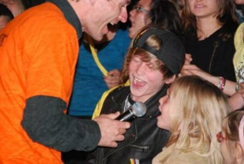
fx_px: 1578
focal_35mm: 232
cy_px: 82
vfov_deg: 5.9
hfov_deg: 8.8
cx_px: 122
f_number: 6
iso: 1600
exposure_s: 1/60
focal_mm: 155
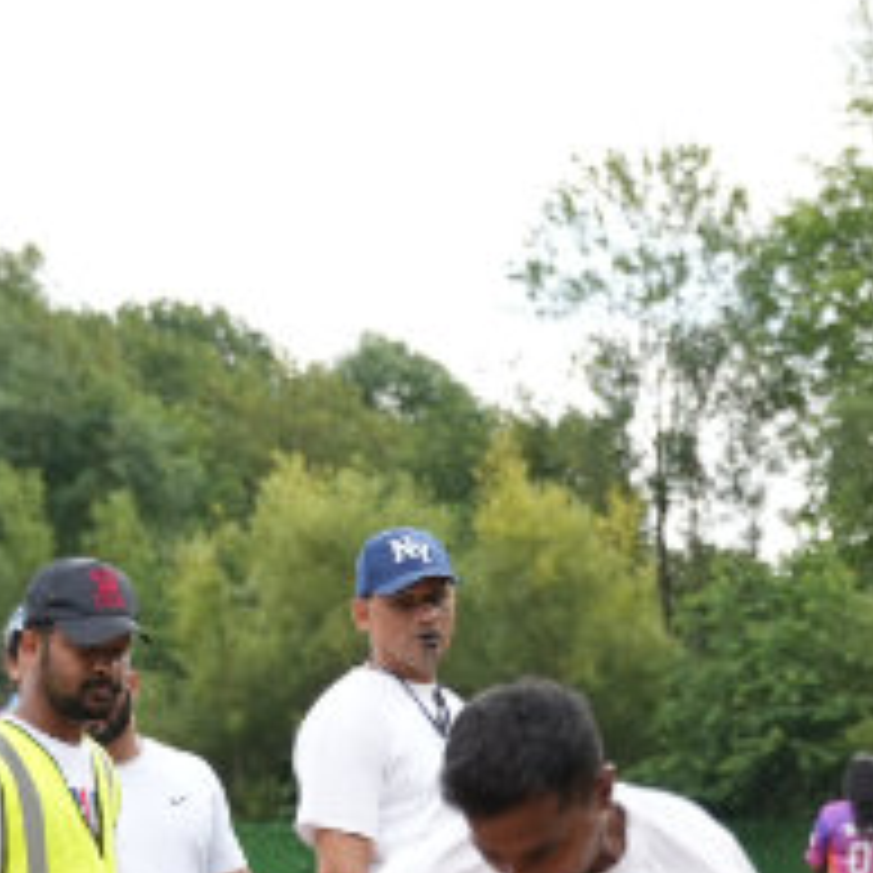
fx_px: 6043
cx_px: 770
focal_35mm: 212
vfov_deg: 8.2
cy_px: 1028
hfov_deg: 8.2
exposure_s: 1/1250
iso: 250
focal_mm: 47.4
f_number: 2.8
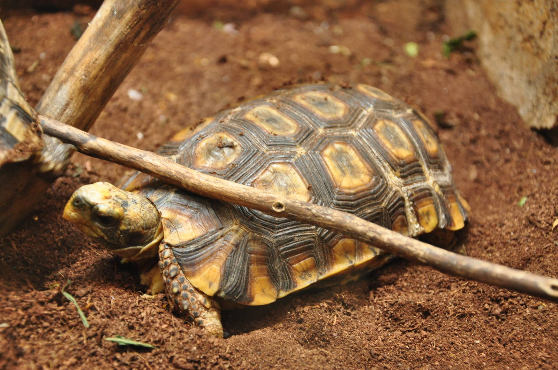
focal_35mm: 78
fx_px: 1208
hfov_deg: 26.0
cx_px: 279
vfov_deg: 17.5
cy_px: 185
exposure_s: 1/13
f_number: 5
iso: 1000
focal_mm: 52
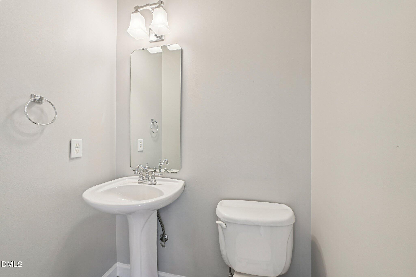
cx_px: 208
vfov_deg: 81.2
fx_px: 162
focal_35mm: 14
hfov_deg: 104.3
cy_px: 138
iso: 200
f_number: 9
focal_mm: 14
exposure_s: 1/5
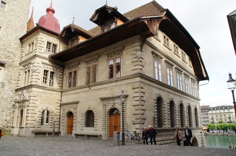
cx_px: 118
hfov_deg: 67.5
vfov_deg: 47.8
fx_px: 177
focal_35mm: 27
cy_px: 78
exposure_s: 1/50
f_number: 9
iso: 100
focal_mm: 18
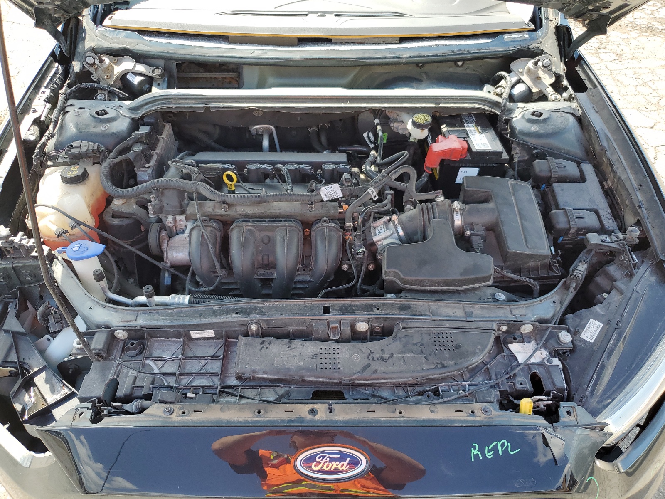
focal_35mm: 26
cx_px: 332
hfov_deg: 67.3
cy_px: 250
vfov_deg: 53.1
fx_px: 499
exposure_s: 1/556
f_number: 1.5
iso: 50
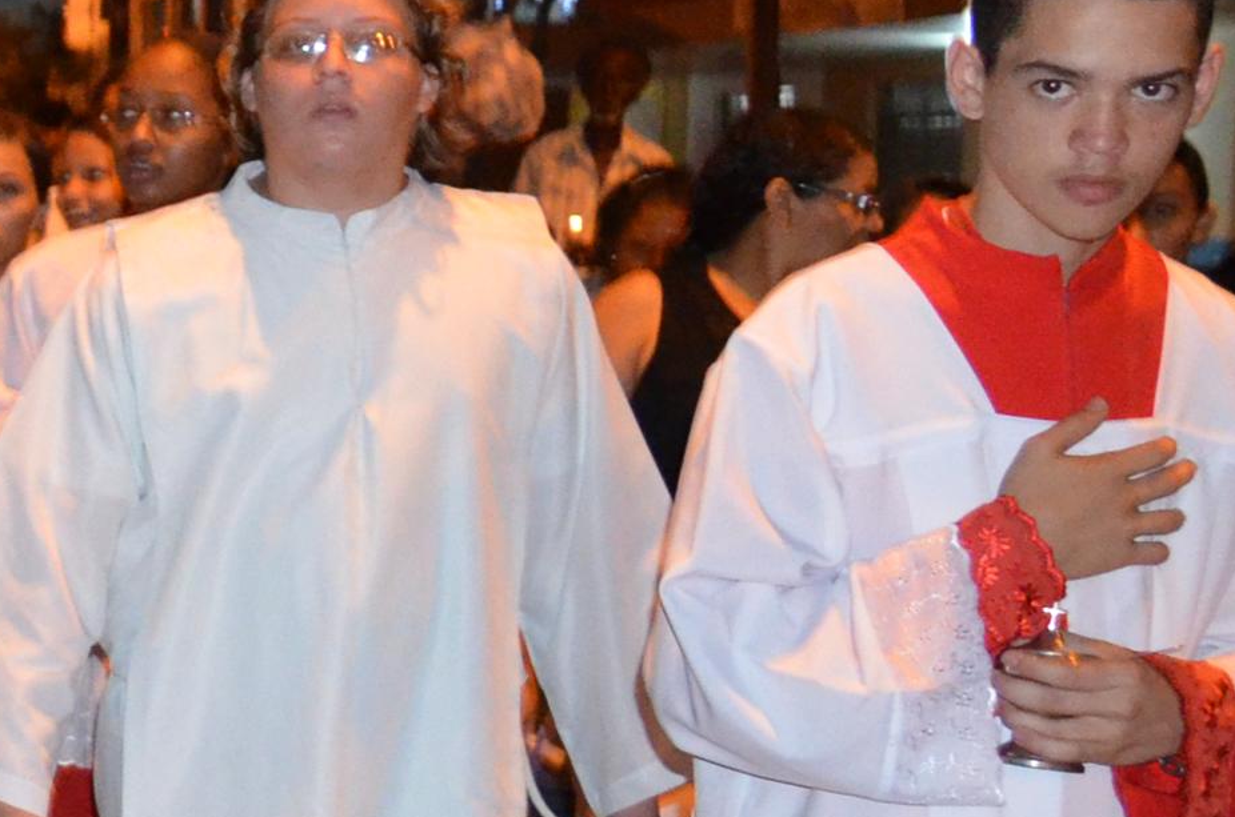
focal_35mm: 115
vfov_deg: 11.8
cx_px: -1338
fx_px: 3936
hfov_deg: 14.4
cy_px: 668
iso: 2800
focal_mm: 18
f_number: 3.5
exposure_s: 1/60
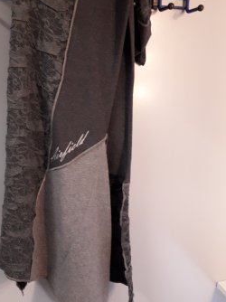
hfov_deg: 41.6
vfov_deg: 53.9
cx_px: 94
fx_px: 296
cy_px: 137
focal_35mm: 34
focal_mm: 3.6
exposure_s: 1/25
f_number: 1.9
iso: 250
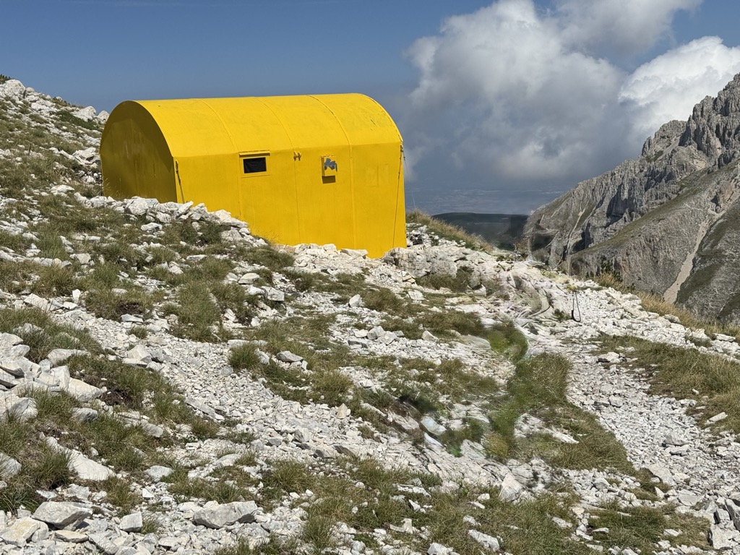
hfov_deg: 39.7
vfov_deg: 30.3
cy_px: 278
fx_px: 1026
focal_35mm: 48
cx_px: 370
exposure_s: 1/15385
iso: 64
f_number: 1.78
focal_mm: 6.76
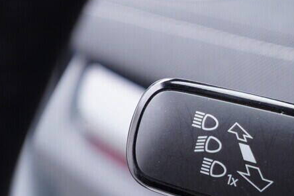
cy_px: 153
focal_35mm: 83
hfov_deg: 23.7
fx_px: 678
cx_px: 271
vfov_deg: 16.3
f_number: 2.8
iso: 250
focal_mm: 24
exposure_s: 1/40
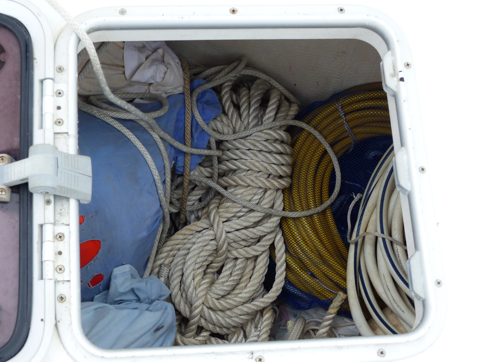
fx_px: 823
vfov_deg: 24.8
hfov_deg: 32.7
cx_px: 242
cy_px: 181
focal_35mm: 59
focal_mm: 10.1
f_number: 4
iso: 100
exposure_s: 1/200
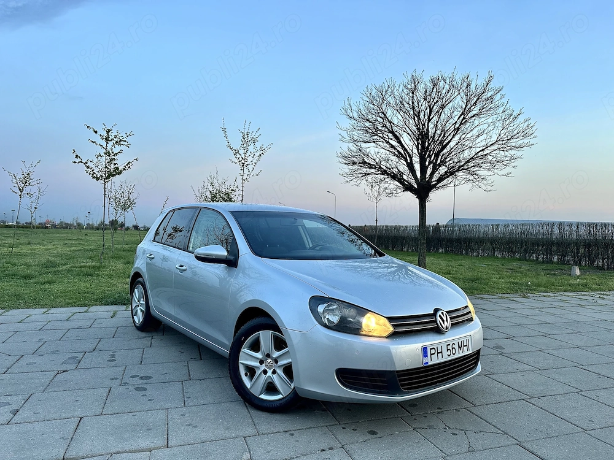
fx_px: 426
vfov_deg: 56.8
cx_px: 307
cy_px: 230
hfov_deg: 71.6
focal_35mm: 24
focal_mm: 6.86
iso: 250
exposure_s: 1/91
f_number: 1.78
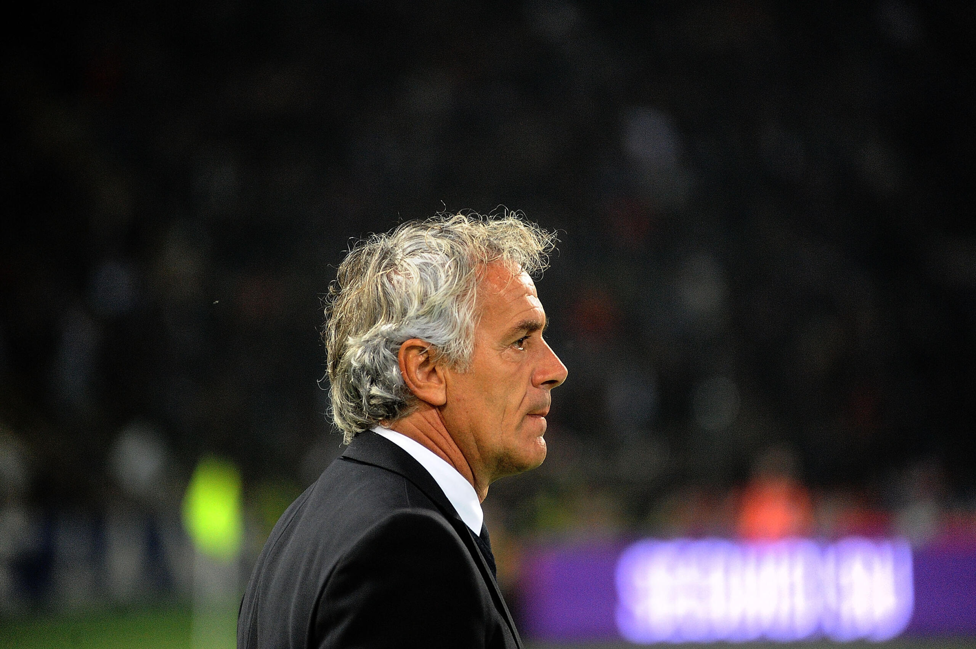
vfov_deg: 6.9
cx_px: 488
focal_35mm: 200
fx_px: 5418
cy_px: 324
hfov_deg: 10.3
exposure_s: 1/640
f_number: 3.5
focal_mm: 200
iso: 5000
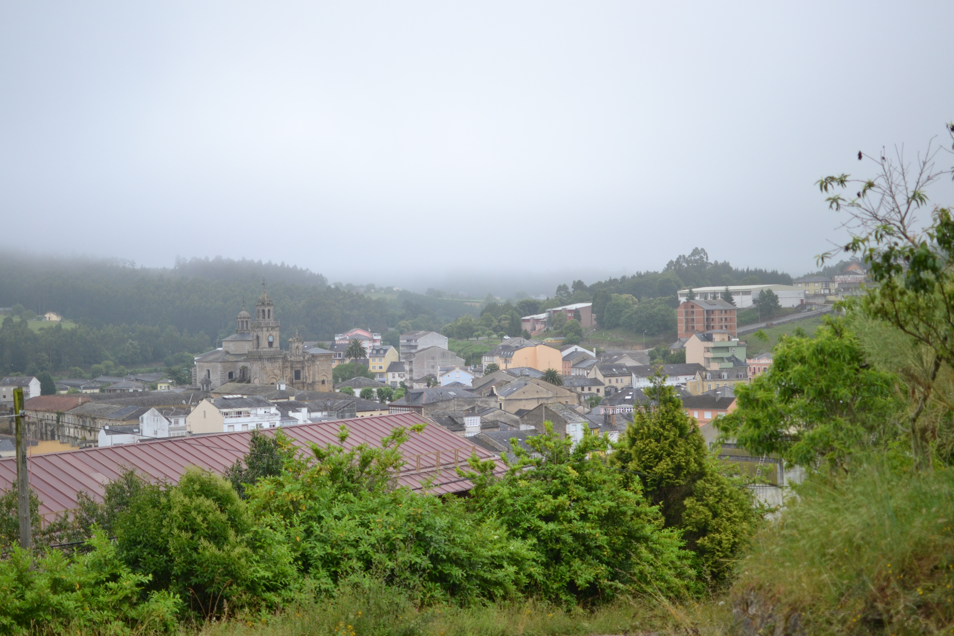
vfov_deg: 25.8
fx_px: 1391
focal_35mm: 52
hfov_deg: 37.9
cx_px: 477
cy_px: 318
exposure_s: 1/4000
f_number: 1.8
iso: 400
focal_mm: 35
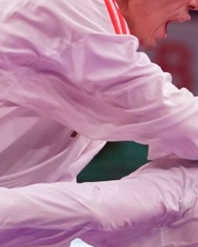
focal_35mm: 906
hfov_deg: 1.7
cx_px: 149
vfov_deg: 2.1
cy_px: 88
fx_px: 6633
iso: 3200
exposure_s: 1/1000
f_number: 2.8
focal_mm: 167
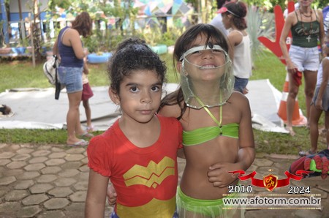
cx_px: 164
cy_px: 109
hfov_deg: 42.4
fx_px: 424
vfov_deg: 28.8
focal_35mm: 46
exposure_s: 1/250
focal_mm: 31
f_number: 5.6
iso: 500
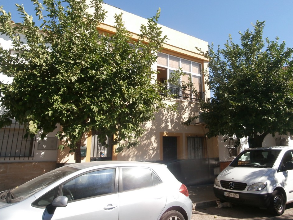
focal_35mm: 26
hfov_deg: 67.2
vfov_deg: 53.0
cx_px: 154
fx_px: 220
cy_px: 104
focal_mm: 4.2
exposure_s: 1/800
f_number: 3
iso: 100
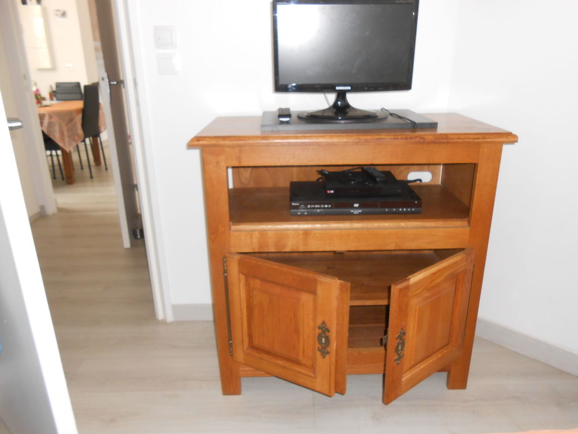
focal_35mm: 26
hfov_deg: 67.3
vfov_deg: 53.1
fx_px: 434
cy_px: 217
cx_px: 289
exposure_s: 1/25
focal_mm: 4.6
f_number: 3.5
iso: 250
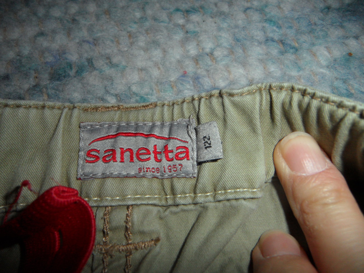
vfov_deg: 56.8
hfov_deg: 71.6
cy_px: 136
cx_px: 182
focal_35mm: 24
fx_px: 252
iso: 100
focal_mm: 4.1
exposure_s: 1/10
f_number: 8.2
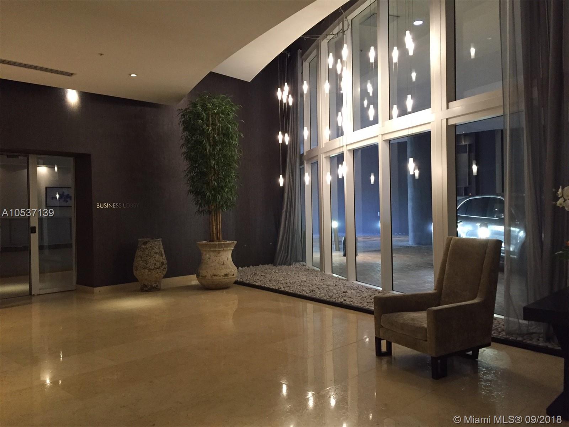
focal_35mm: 29
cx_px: 284
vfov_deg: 48.2
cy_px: 214
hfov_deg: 61.7
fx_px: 477
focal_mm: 4.15
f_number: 2.2
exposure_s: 1/30
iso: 200
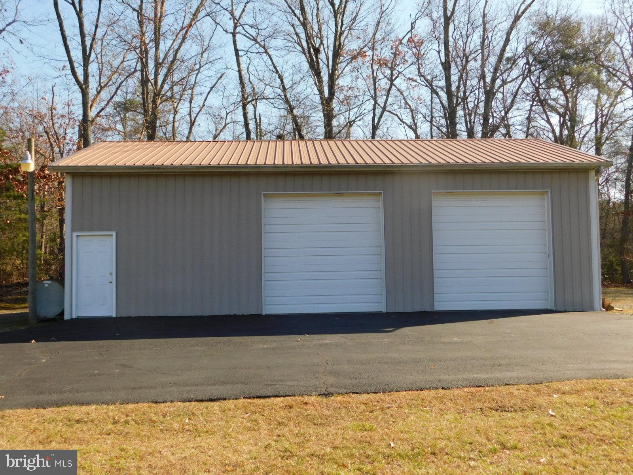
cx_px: 316
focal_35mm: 36
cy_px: 238
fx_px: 658
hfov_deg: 51.4
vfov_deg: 39.7
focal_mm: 6.3
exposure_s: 1/500
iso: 125
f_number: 3.5
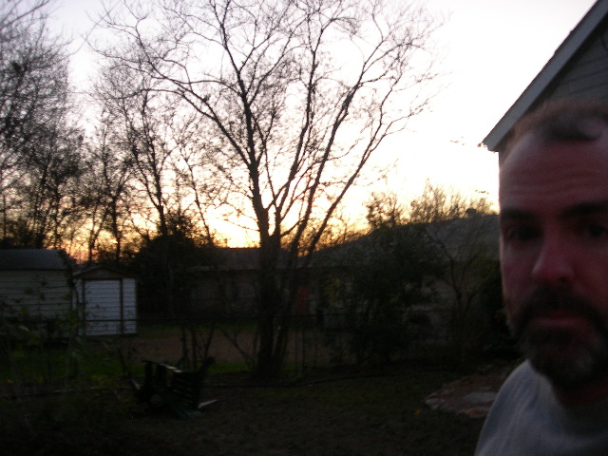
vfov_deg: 37.7
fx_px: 667
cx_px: 304
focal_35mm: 38
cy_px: 228
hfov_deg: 49.0
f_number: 2.8
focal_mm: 7.8
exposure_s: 1/4.4
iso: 109
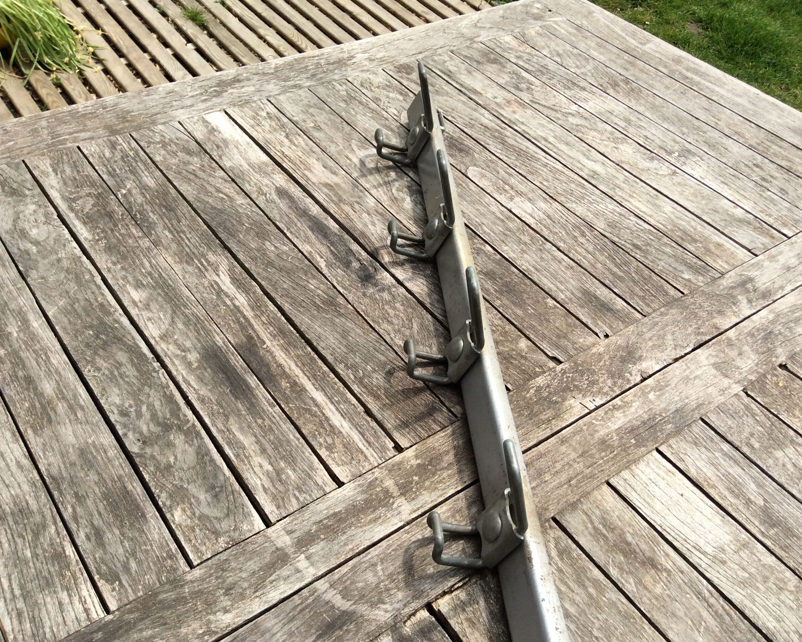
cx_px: 418
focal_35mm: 34
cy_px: 321
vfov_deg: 43.4
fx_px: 807
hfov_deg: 52.8
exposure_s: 1/1217
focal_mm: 3.3
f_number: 2.4
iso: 32
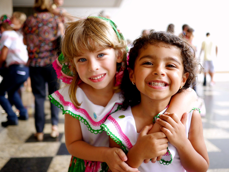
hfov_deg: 46.8
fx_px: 265
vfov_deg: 36.0
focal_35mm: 40
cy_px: 86
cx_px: 114
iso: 160
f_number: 1.7
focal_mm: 20
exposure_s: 1/200
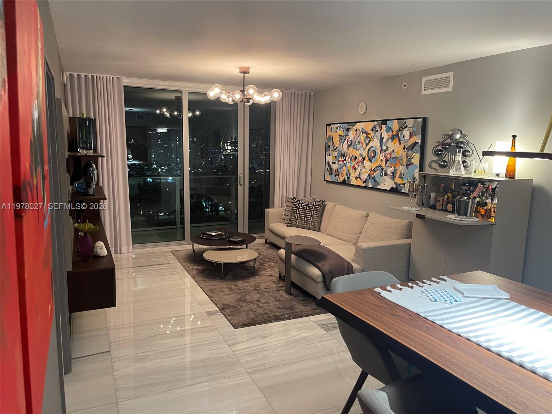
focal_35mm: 26
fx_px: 415
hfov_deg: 67.3
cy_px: 207
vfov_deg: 53.1
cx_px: 276
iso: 320
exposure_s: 1/60
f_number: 1.6
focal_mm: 5.1
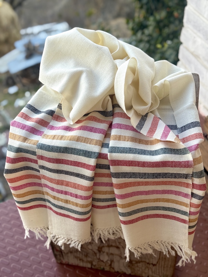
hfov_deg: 30.3
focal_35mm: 48
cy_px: 138
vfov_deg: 39.7
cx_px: 104
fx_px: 385
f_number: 1.78
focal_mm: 6.76
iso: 64
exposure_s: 1/621
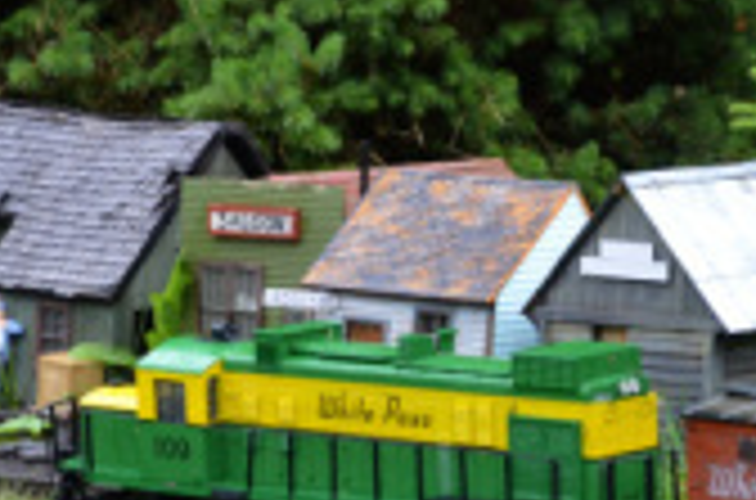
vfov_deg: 3.8
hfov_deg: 5.8
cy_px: 381
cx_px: 364
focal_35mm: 358
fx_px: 7497
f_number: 7.1
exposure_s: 1/200
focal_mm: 80
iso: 200
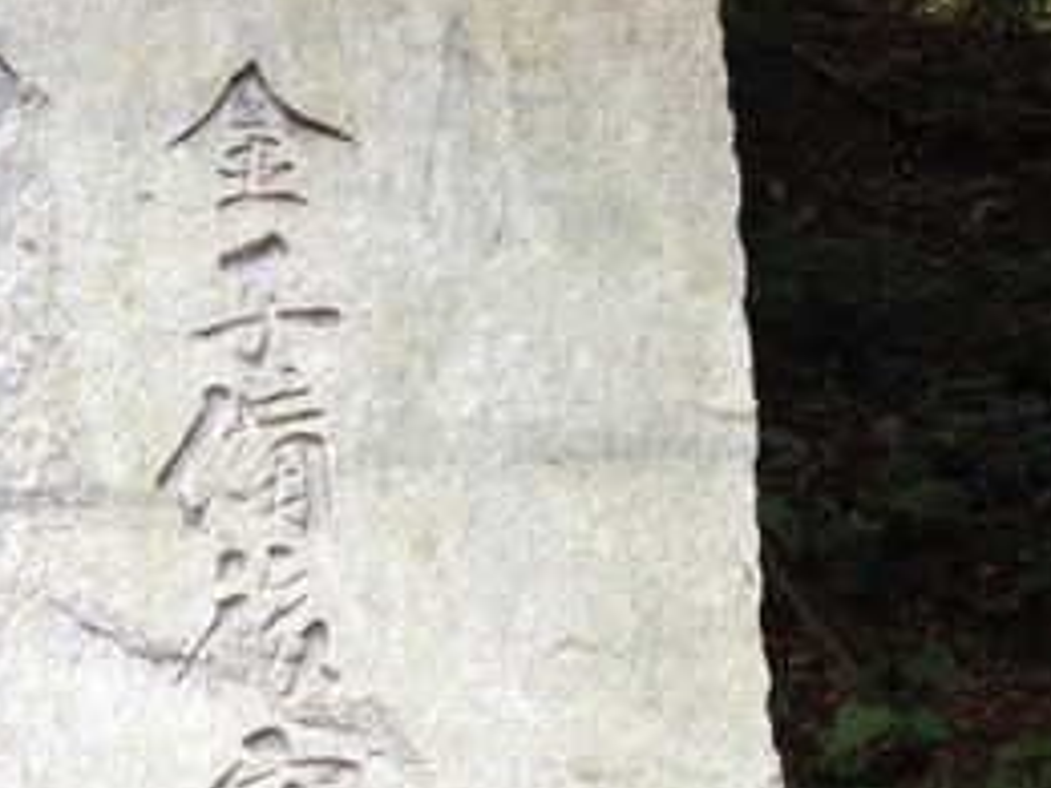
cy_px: 885
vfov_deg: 16.6
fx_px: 2611
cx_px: 146
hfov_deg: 22.3
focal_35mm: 86
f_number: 2.4
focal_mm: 4.28
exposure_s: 1/60
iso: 80
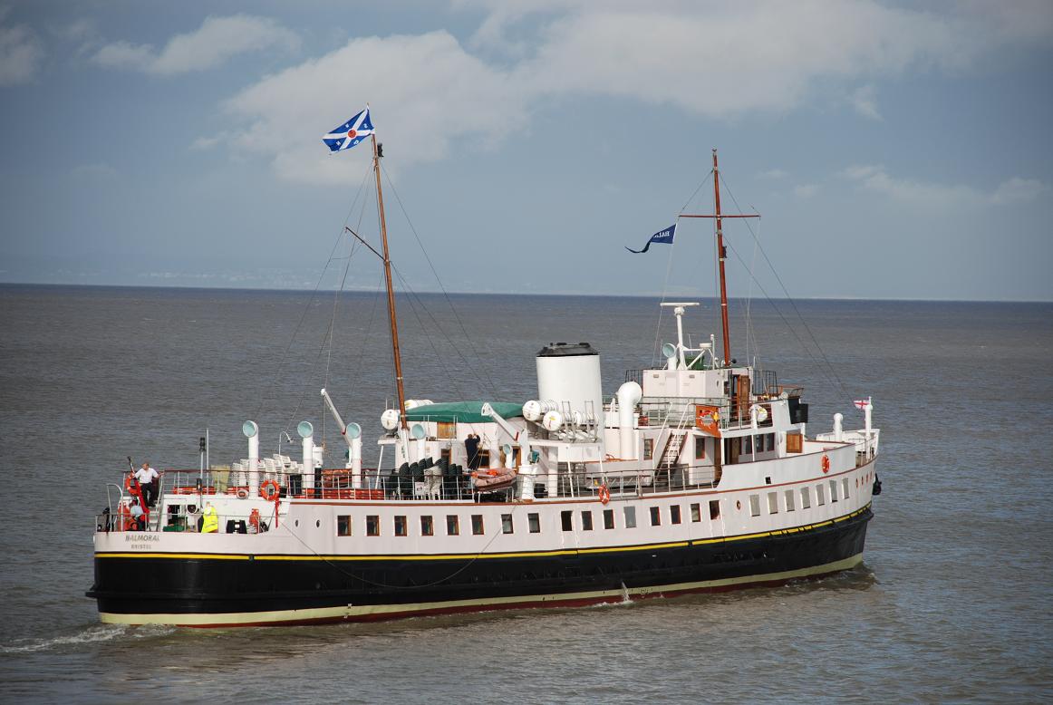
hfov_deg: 10.1
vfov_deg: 6.8
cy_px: 352
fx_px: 5931
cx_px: 526
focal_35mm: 202
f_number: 5.6
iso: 100
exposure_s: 1/500
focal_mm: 135
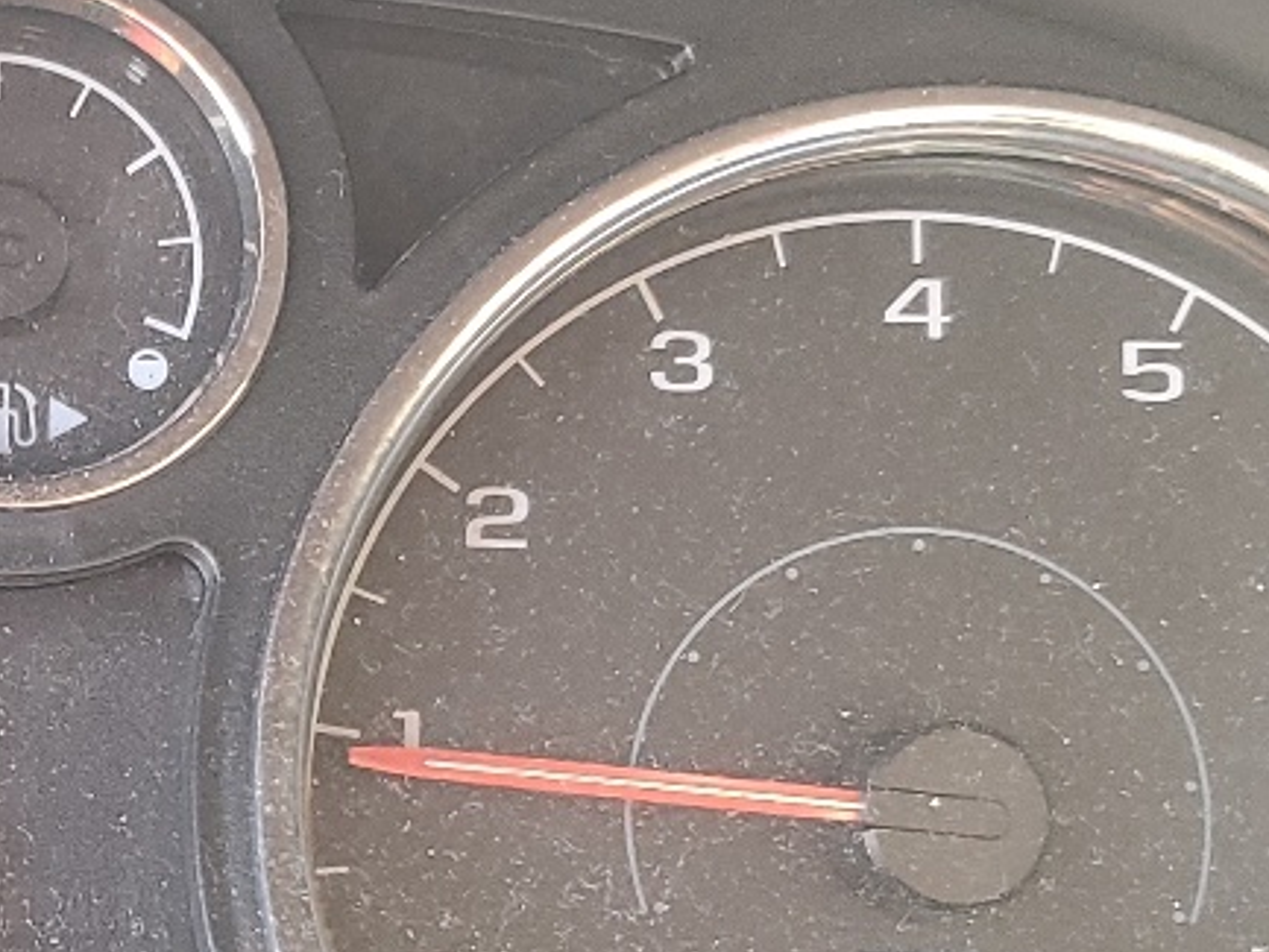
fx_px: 3520
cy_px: 803
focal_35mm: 96
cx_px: -126
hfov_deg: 19.6
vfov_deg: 15.3
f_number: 1.5
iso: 92
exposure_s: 1/50
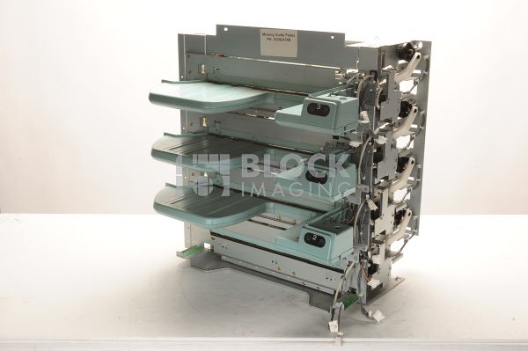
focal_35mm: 50
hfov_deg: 39.6
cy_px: 176
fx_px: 733
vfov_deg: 26.9
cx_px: 264
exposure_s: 1/160
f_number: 11
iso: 320
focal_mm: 50
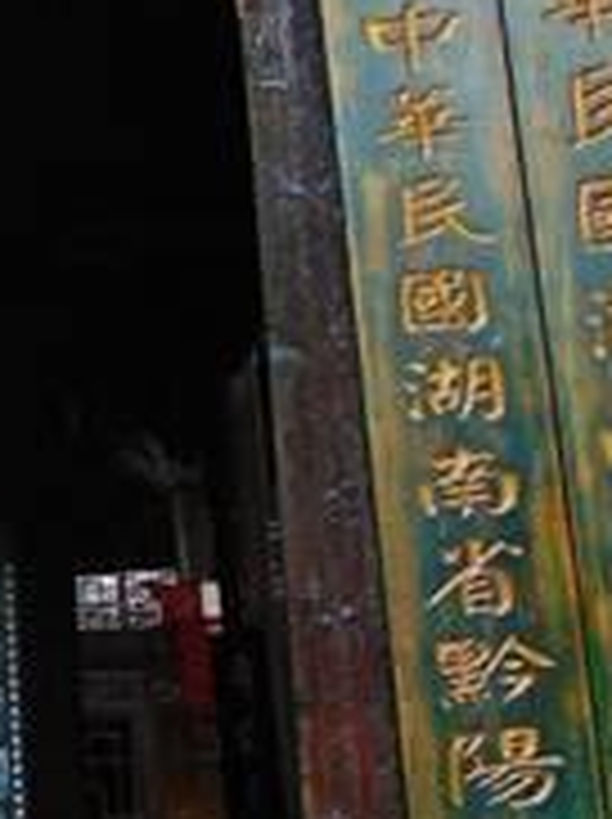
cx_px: -472
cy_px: 169
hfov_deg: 11.0
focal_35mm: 126
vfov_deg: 15.6
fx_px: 2977
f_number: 3
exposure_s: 1/40
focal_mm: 4.5
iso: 80
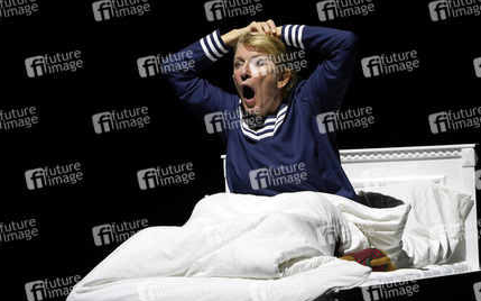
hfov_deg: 4.6
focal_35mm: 452
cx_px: 248
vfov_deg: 2.9
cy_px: 148
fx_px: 5924
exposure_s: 1/400
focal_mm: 422
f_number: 7.1
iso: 1600
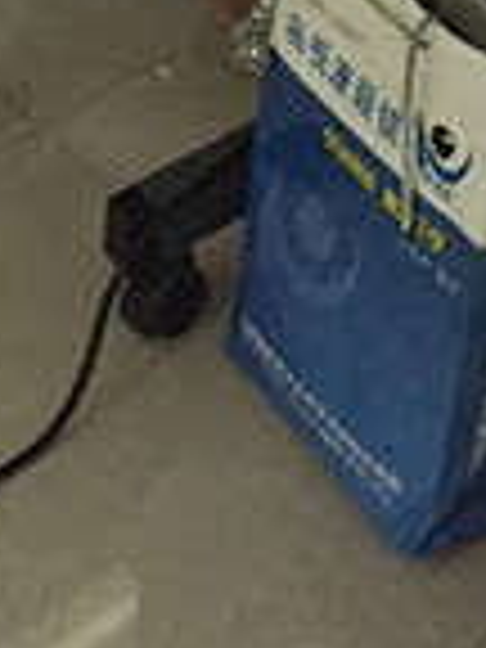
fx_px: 2508
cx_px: 765
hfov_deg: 10.6
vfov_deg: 12.6
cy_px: -724
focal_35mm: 134
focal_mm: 4.15
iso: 250
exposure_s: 1/25
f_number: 2.2
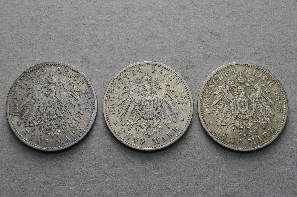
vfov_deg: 25.0
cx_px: 148
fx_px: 445
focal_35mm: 54
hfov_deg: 36.9
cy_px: 98
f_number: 14
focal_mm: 36
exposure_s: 1/250
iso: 400
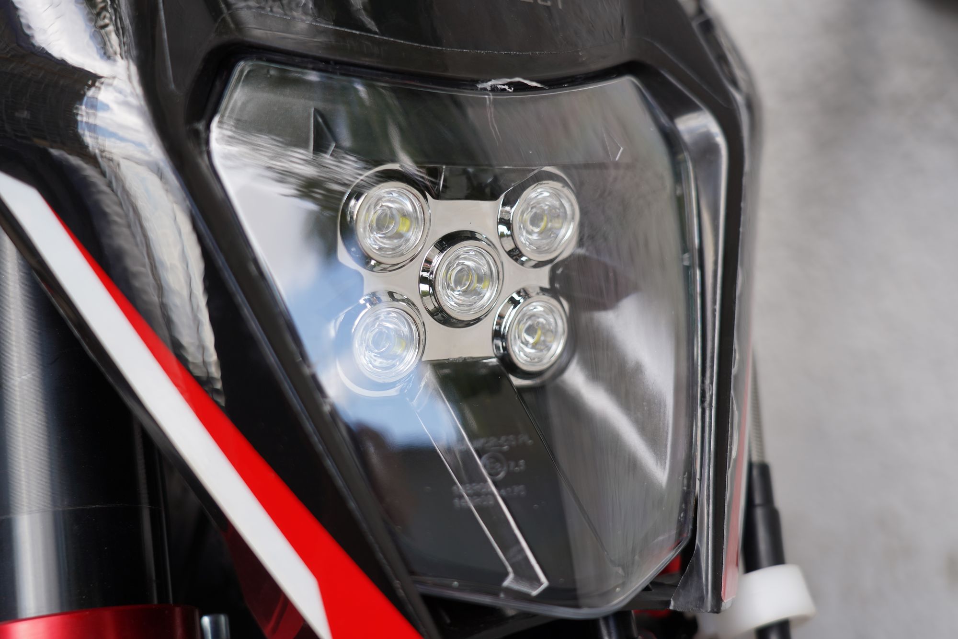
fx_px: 1410
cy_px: 320
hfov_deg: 37.5
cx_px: 479
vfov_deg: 25.5
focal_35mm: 53
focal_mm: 53
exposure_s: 1/125
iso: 100
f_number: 4
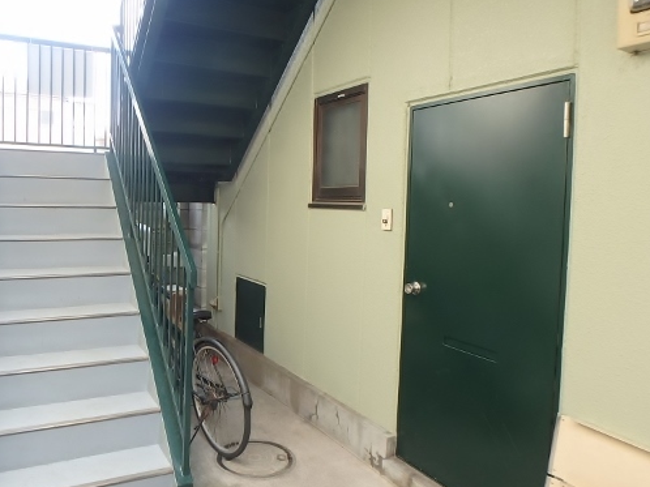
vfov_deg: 51.3
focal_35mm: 27
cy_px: 223
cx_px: 239
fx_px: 507
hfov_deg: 64.3
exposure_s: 1/60
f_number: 3.5
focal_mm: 3.7
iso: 125
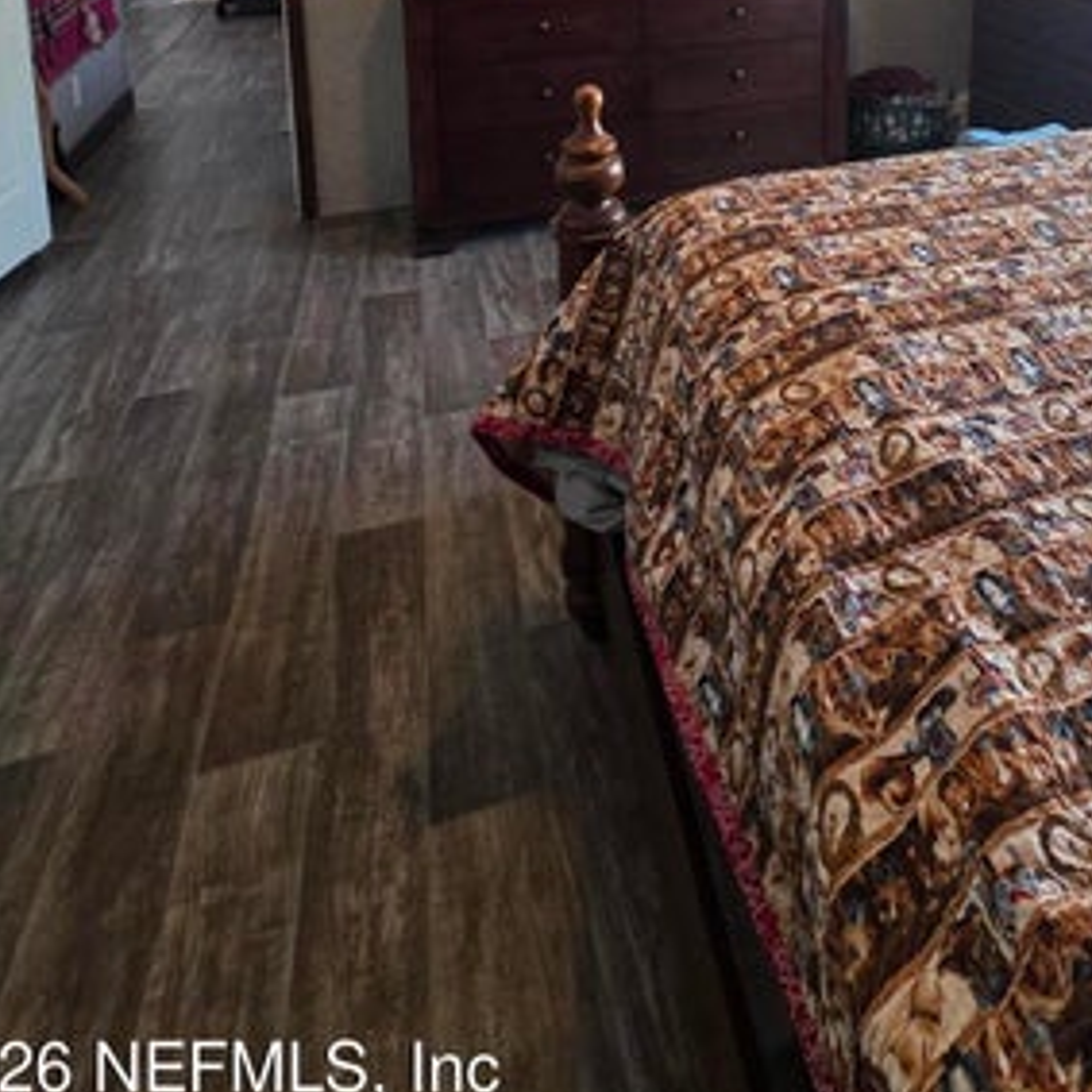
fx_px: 928
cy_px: -54
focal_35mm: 26
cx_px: 787
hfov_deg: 58.5
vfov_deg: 47.7
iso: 125
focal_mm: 2.2
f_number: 1.9
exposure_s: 1/120
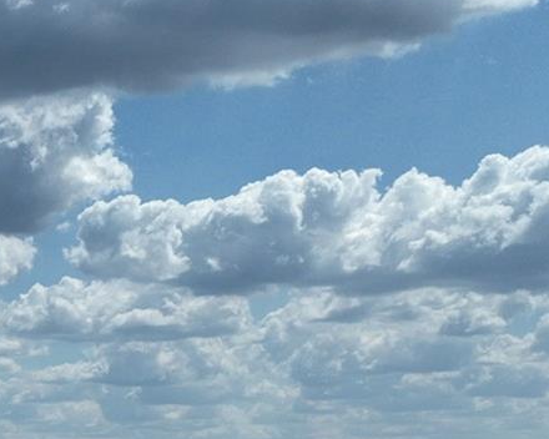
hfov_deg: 14.3
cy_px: 582
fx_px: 1771
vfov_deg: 13.6
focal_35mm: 109
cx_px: -586
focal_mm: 12.29
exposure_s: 1/5000
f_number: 2.8
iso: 110
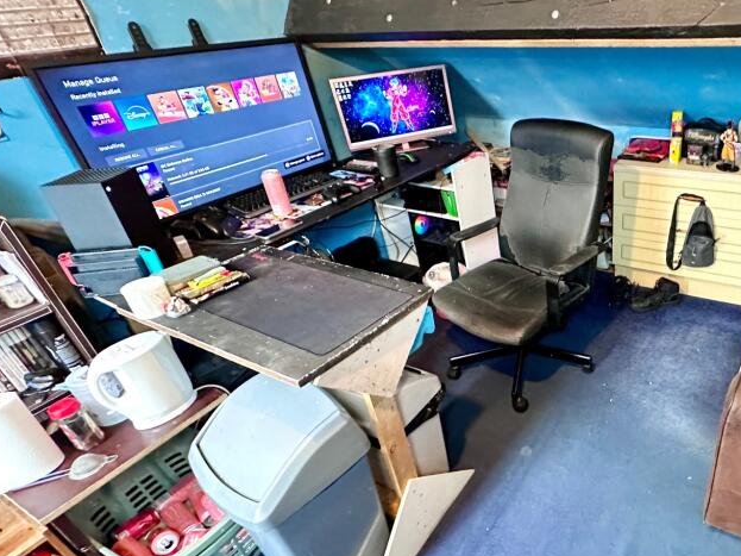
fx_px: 492
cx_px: 560
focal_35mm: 23
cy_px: 295
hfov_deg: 68.9
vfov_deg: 58.8
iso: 800
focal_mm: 2.22
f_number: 2.2
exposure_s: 1/60
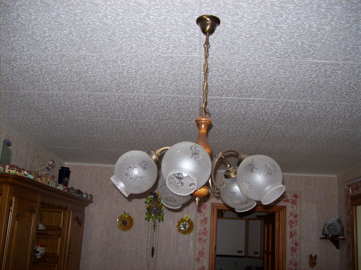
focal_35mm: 36
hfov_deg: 51.4
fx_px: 375
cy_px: 135
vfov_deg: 39.6
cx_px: 180
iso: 80
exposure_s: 1/64
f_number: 2.7
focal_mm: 6
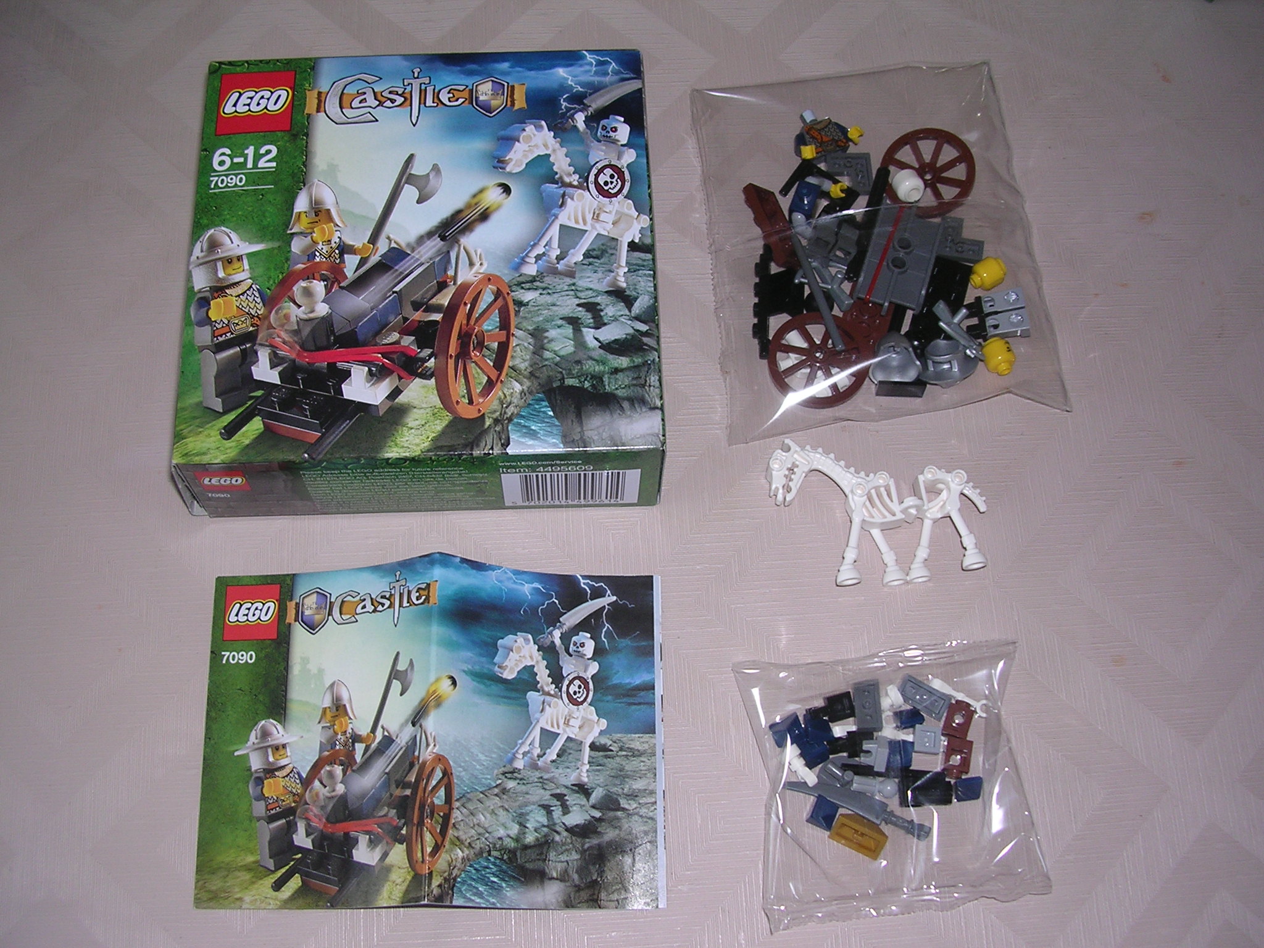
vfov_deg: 37.7
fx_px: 1388
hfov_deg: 49.0
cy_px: 474
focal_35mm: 38
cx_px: 632
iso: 100
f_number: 2.8
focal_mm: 5.8
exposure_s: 1/60.1
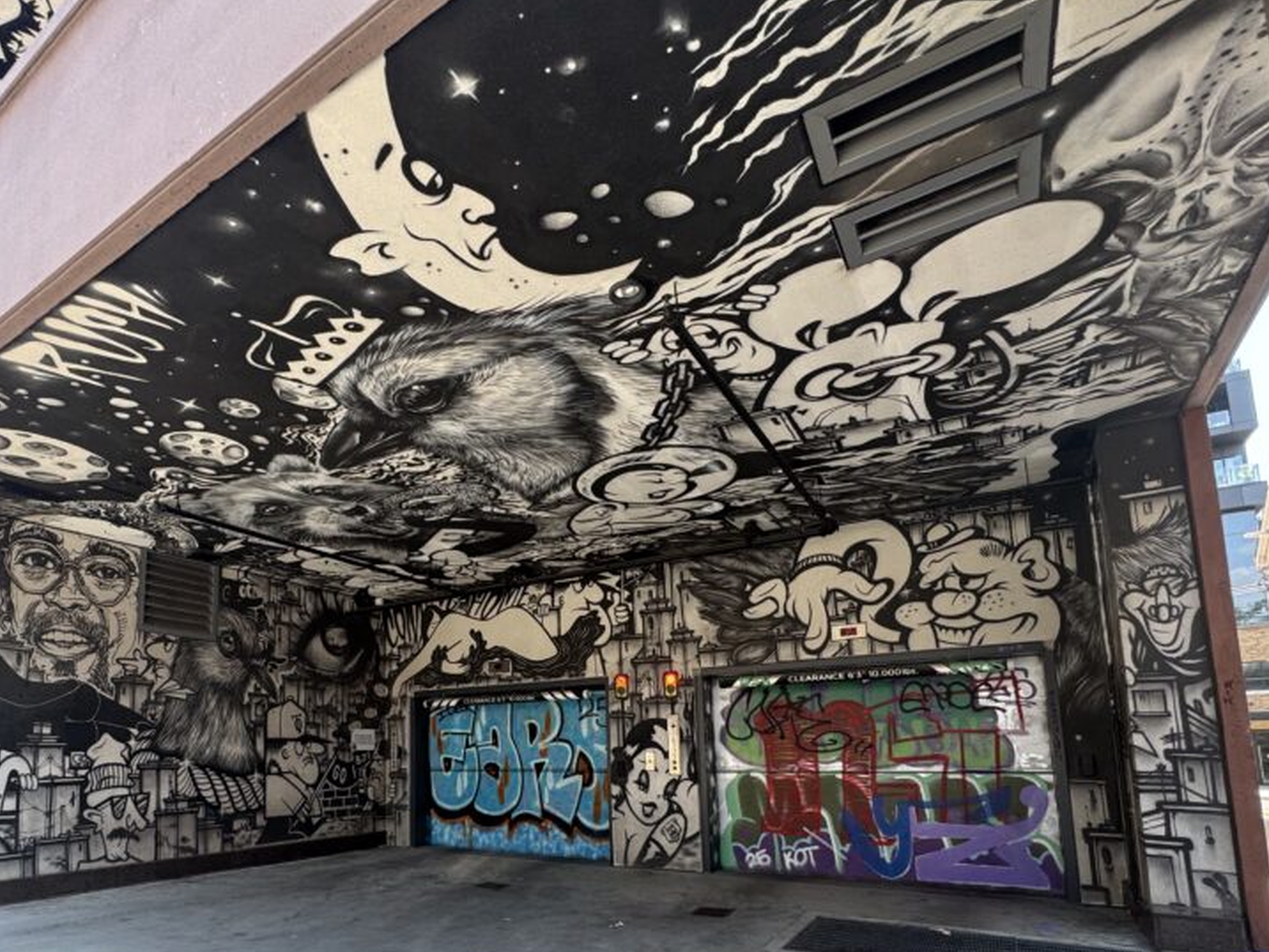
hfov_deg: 80.6
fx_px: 733
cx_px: 496
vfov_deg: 63.7
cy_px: 662
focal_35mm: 20
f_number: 2.2
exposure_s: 1/99
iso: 64
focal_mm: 2.22
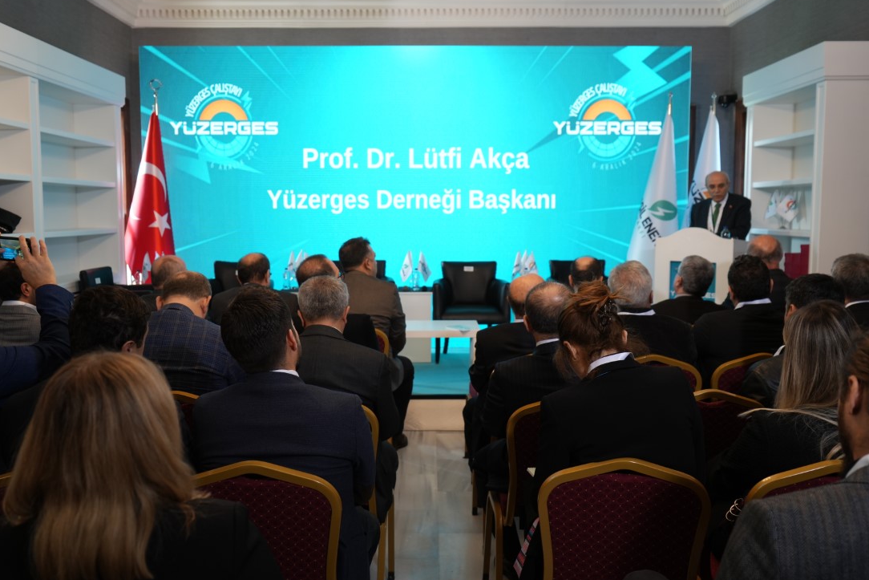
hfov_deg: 55.8
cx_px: 434
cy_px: 296
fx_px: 821
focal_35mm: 34
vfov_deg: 38.9
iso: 800
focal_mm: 32
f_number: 4
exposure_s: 1/40
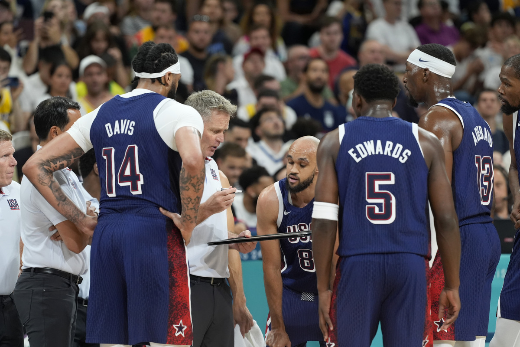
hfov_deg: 6.9
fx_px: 4333
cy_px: 174
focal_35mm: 300
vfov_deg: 4.6
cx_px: 260
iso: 3200
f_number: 4
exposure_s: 1/1250
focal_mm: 300
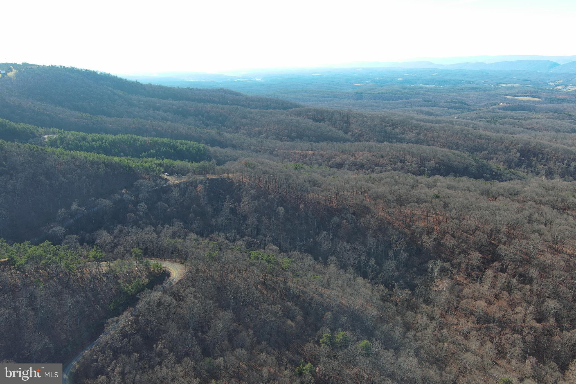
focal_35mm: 29
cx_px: 288
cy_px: 192
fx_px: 464
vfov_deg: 45.0
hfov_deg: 63.7
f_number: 2.8
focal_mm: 10.57
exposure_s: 1/435
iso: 100
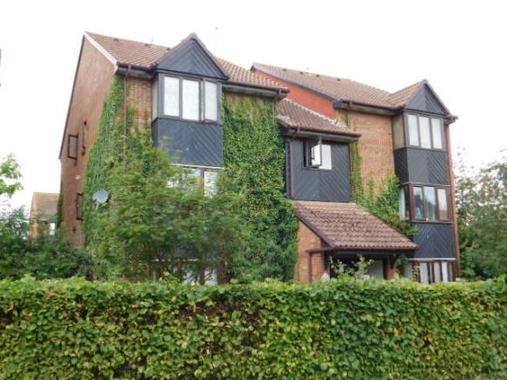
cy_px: 190
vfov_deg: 39.6
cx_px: 254
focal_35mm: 36
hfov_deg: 51.4
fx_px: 527
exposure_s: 1/250
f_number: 3.5
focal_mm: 6.3
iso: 125
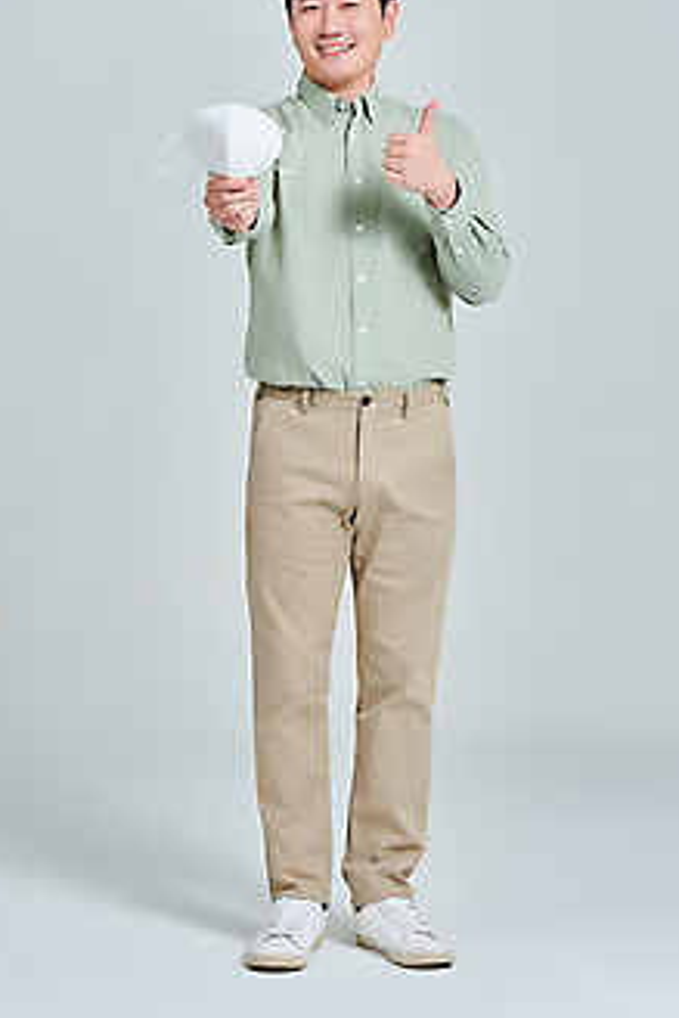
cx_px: 349
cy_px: 407
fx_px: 2826
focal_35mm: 100
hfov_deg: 13.7
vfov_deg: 20.4
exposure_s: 1/125
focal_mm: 82
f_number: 14
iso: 100
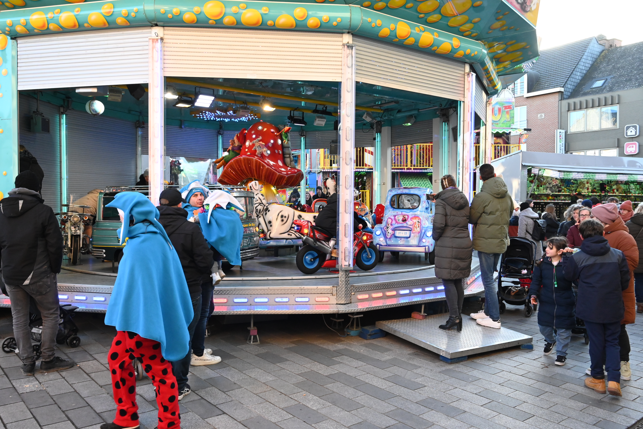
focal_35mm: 30
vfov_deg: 43.6
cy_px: 214
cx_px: 322
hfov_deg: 61.9
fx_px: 536
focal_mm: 30
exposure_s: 1/400
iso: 4000
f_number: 10
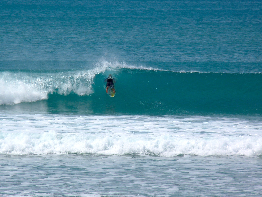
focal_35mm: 534
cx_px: 107
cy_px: 86
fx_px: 4041
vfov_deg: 2.8
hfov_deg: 3.7
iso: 100
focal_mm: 79.4
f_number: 8
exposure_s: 1/640
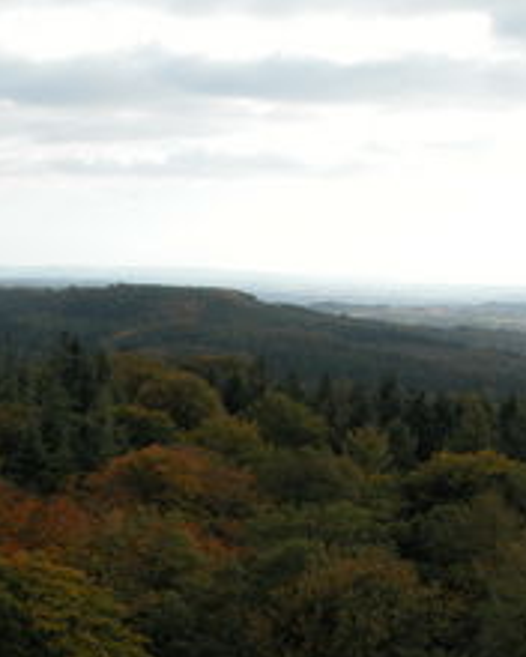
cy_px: 373
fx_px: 1206
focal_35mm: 62
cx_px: -6
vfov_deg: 30.4
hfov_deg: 23.5
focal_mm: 8.9
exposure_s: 1/226
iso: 100
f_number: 5.6
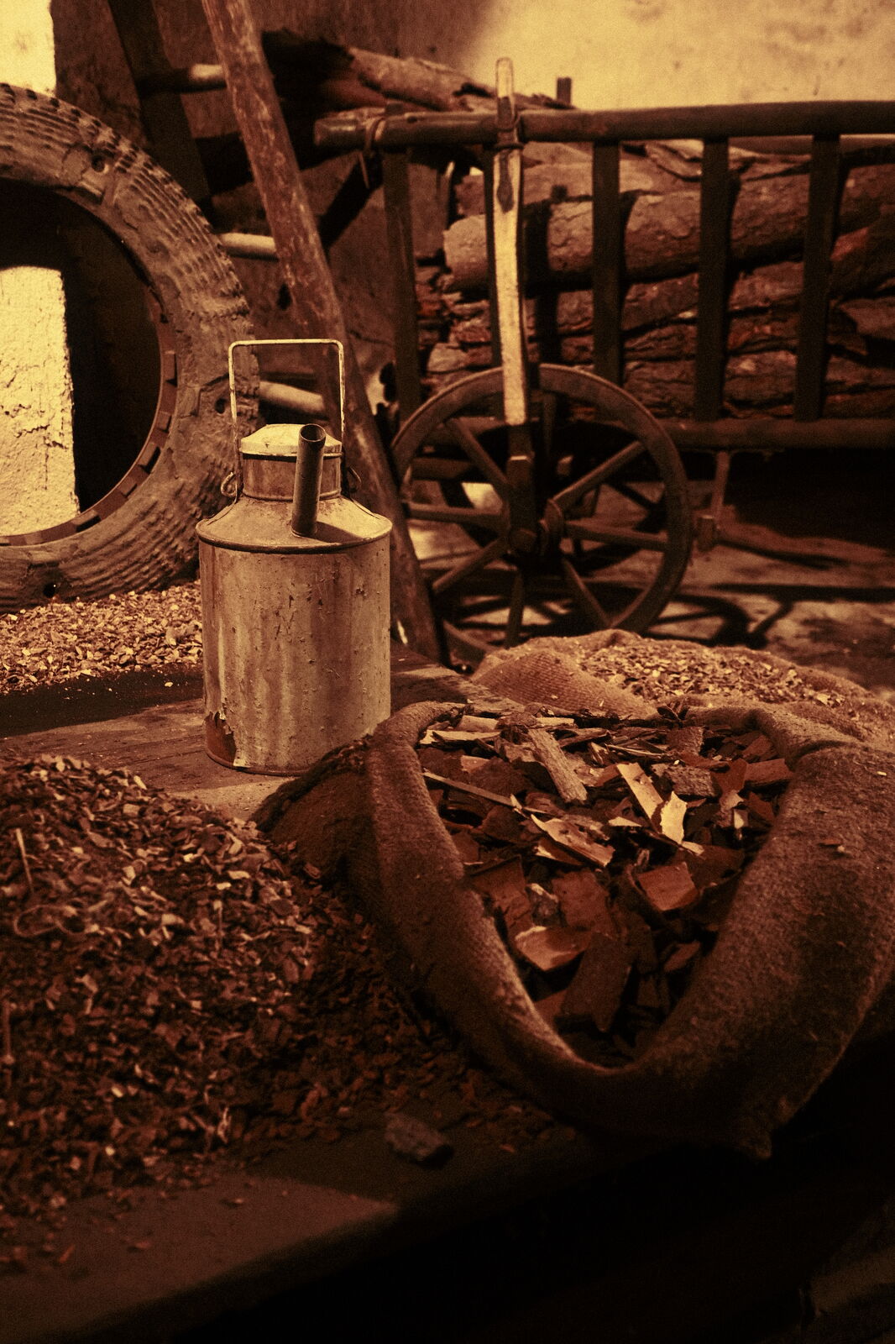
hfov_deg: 29.9
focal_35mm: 45
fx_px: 1679
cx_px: 448
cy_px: 672
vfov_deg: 43.6
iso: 800
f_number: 4
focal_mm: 30
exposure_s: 1/6
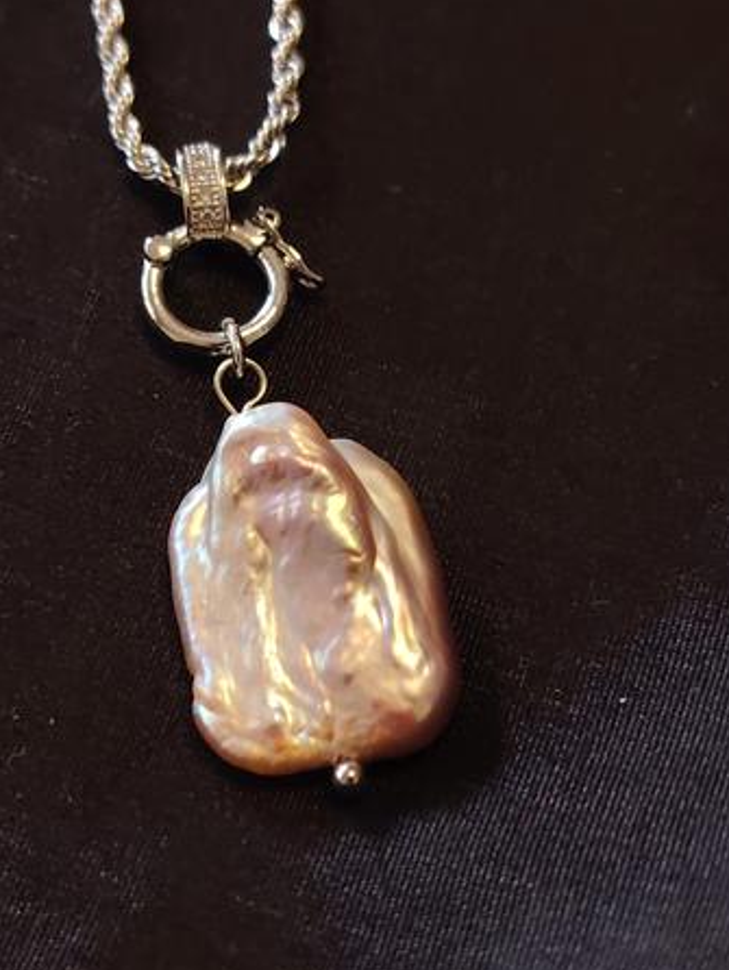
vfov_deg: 29.8
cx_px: 280
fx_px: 1823
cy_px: 439
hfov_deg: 22.6
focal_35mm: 65
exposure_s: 1/1000
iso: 3200
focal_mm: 5.25
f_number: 1.75
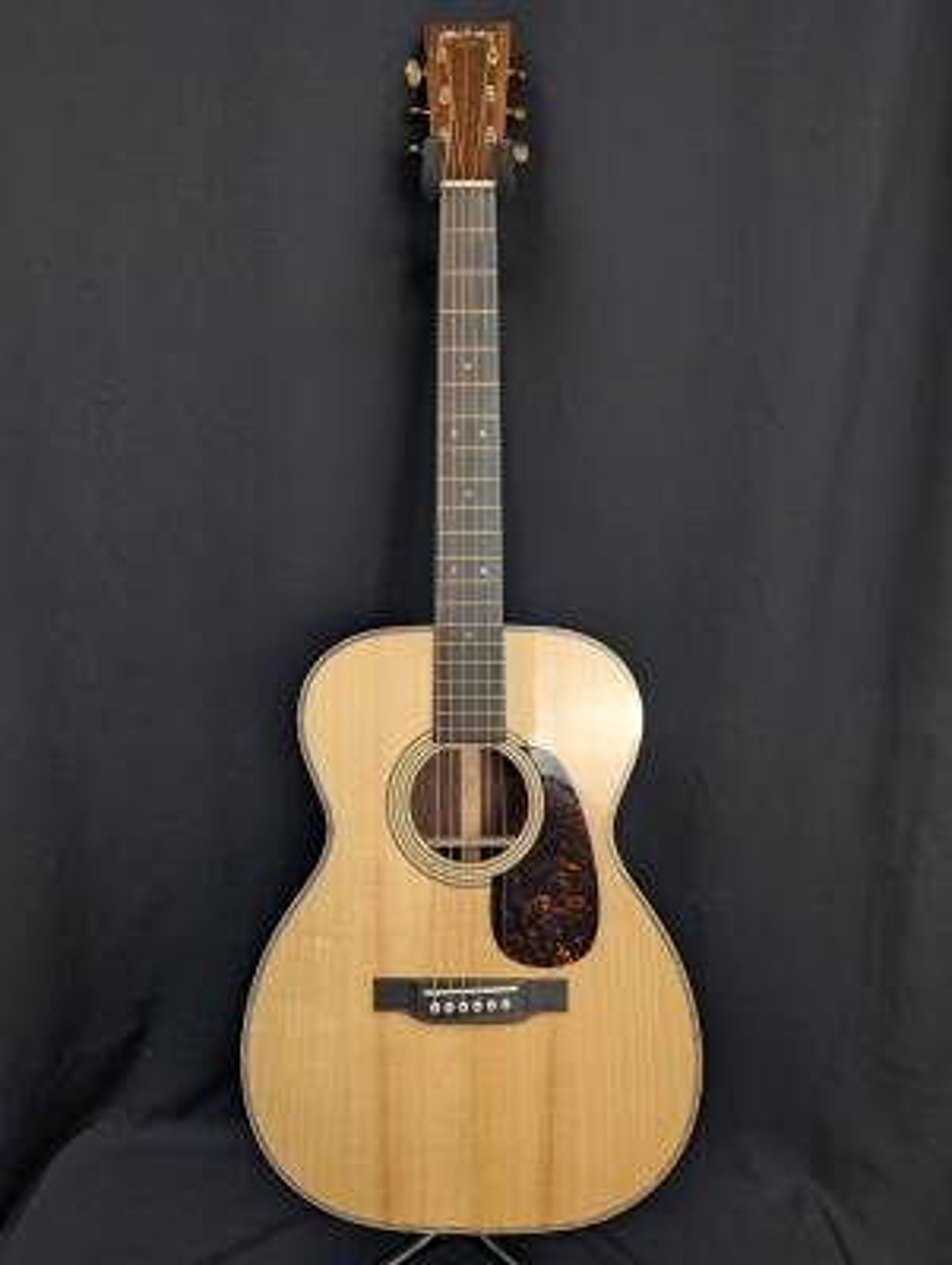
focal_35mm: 24
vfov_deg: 71.5
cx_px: 476
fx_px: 878
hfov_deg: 56.9
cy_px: 632
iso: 49
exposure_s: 1/42.6
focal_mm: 6.9
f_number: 1.68
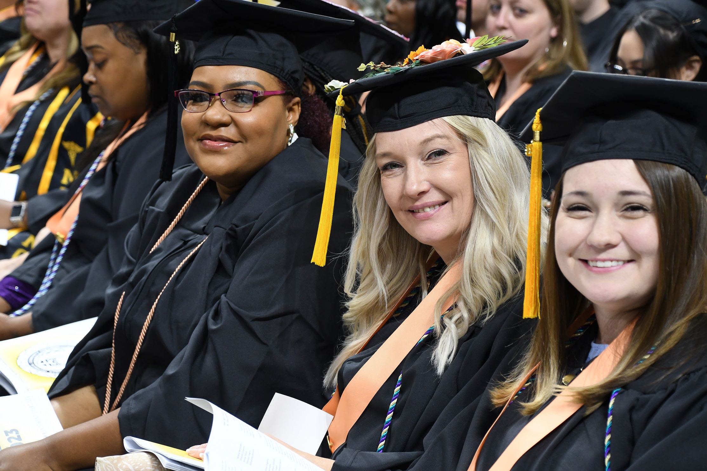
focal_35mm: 105
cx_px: 354
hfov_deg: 19.5
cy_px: 236
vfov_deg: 13.0
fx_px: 2062
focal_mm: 70
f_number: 5
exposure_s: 1/80
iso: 1250
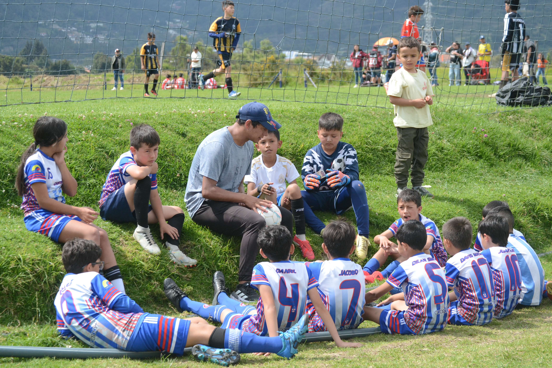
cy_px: 184
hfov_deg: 20.6
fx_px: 1518
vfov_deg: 13.8
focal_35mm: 99
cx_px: 276
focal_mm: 66
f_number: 7.1
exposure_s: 1/1600
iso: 560
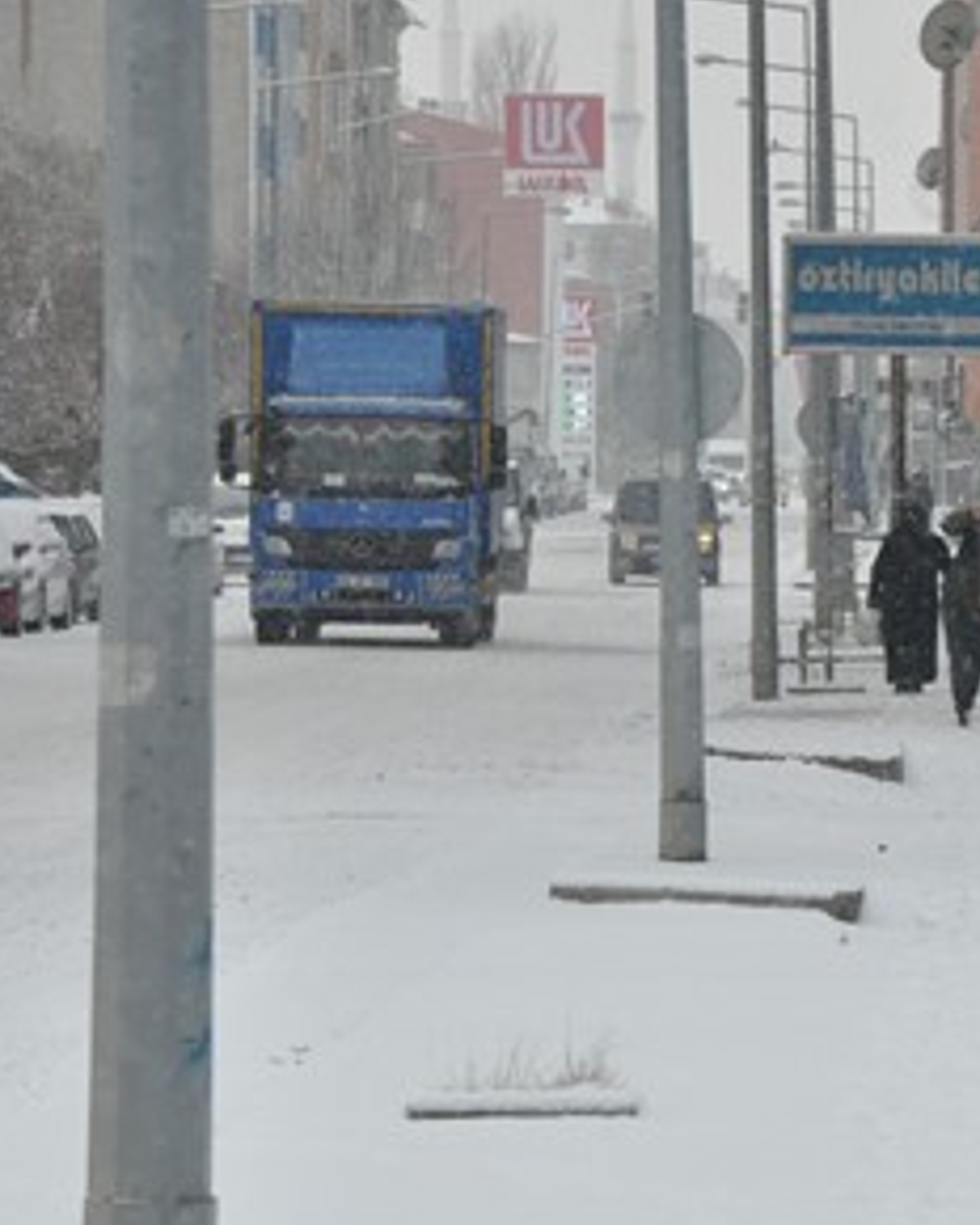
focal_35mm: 331
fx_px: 12002
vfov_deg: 5.8
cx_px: 984
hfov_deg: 4.7
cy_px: 672
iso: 1600
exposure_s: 1/1250
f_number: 9
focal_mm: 105
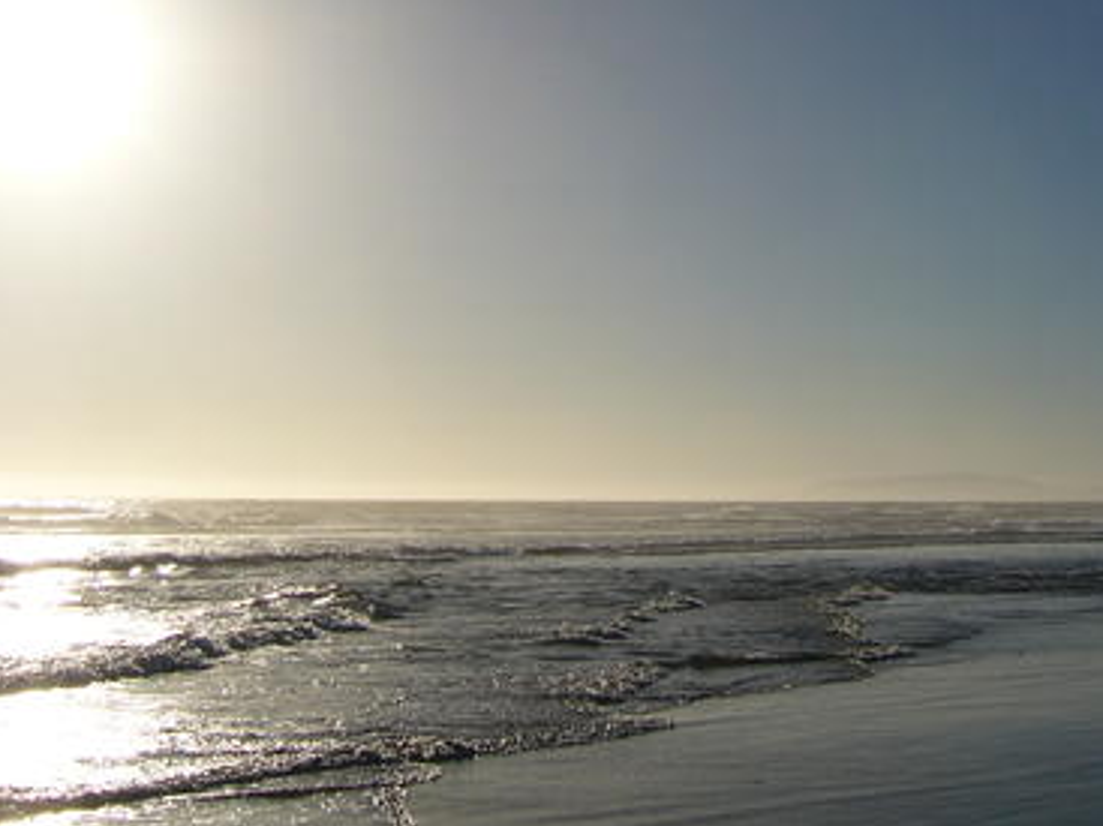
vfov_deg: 23.6
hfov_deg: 31.7
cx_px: 514
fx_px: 1943
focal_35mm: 61
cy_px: 135
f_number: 8
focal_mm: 5.8
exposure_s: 1/1300
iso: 50
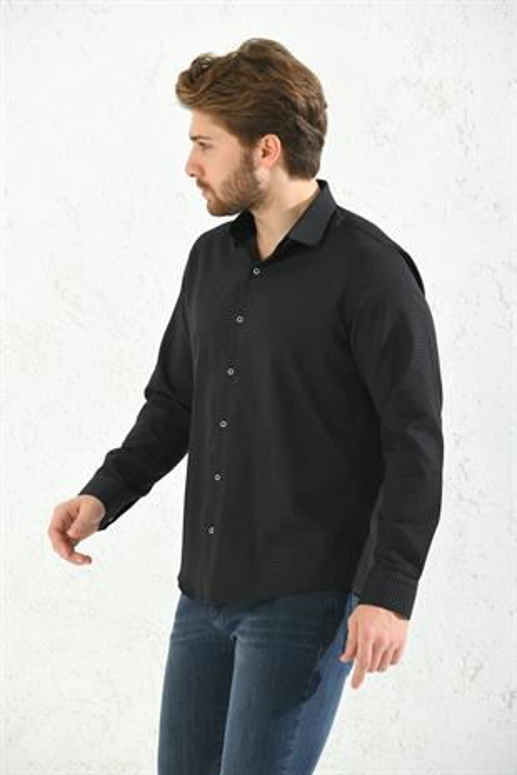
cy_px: 388
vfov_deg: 14.2
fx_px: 3123
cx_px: 258
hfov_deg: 9.5
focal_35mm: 145
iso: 125
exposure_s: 1/160
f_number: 6.3
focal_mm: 145
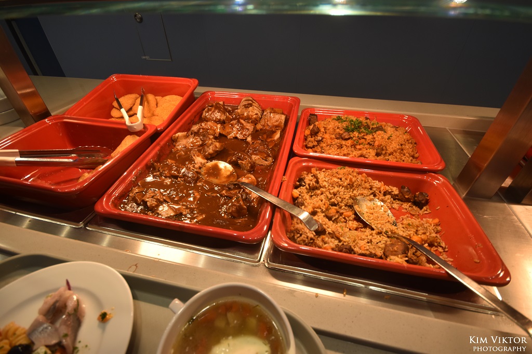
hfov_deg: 100.4
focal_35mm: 15
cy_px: 177
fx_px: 222
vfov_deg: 77.3
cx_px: 266
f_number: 5
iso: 400
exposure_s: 1/100
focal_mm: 10
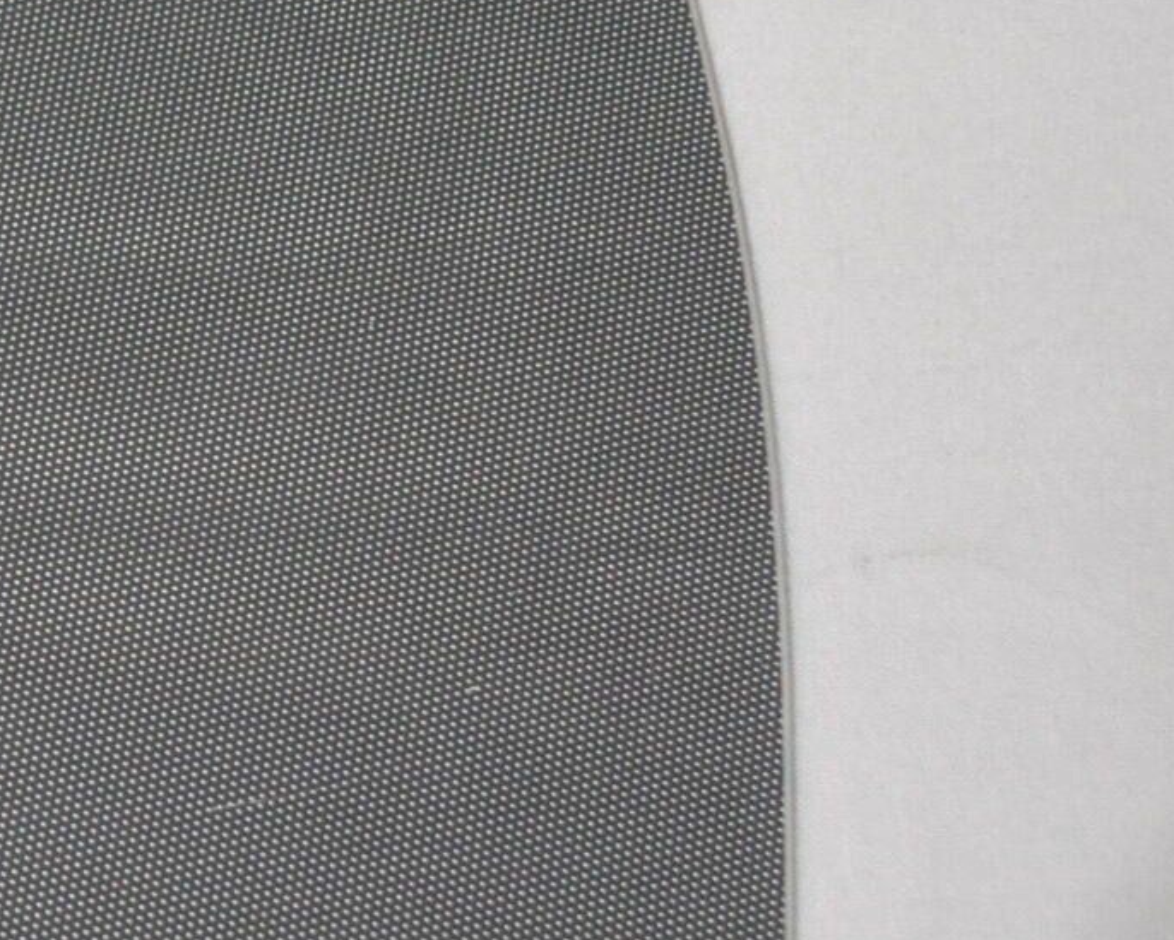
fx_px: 4379
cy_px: 369
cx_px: -943
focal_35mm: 126
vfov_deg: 12.2
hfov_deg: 13.6
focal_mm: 24
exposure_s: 1/125
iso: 1000
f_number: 3.8
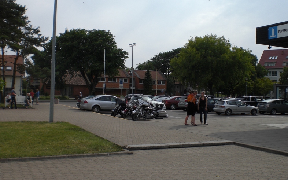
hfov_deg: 48.2
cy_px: 100
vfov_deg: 31.2
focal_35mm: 41
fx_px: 322
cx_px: 143
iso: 50
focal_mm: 6.3
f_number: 4.4
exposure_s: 1/500
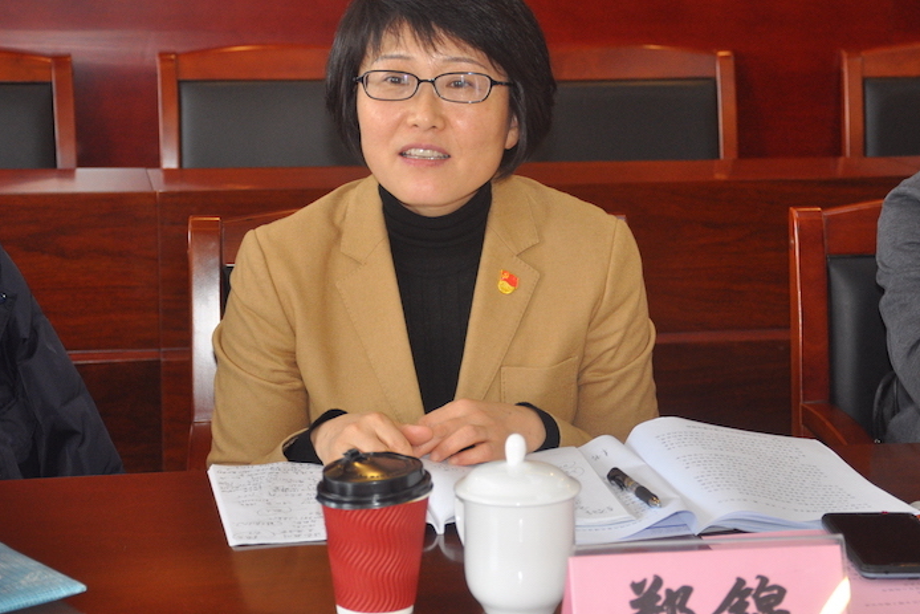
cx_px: 451
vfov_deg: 16.5
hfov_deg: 24.5
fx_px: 2121
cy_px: 300
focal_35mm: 83
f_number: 4.8
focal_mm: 48
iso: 800
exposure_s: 1/60
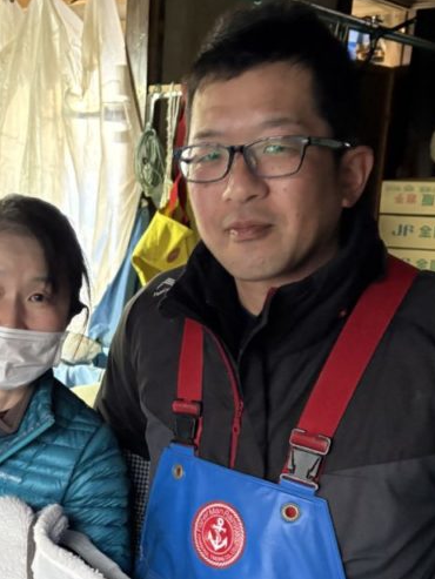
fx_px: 904
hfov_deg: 26.1
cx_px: 36
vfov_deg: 35.2
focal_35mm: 54
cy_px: 390
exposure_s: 1/25
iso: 500
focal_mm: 5.96
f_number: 1.6
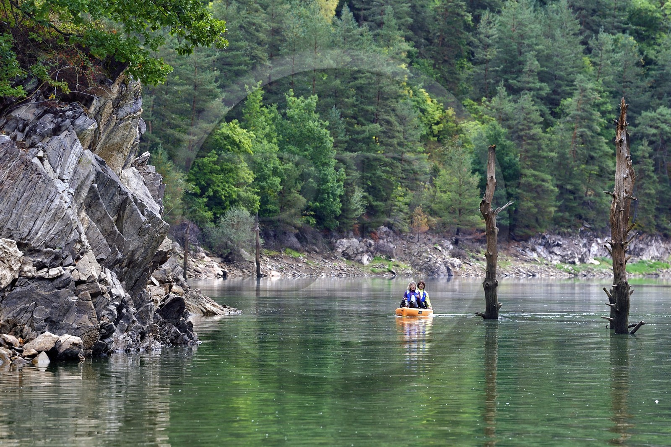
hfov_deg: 11.7
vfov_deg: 7.8
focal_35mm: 175
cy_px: 224
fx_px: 3261
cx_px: 336
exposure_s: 1/320
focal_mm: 175
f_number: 6.3
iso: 400
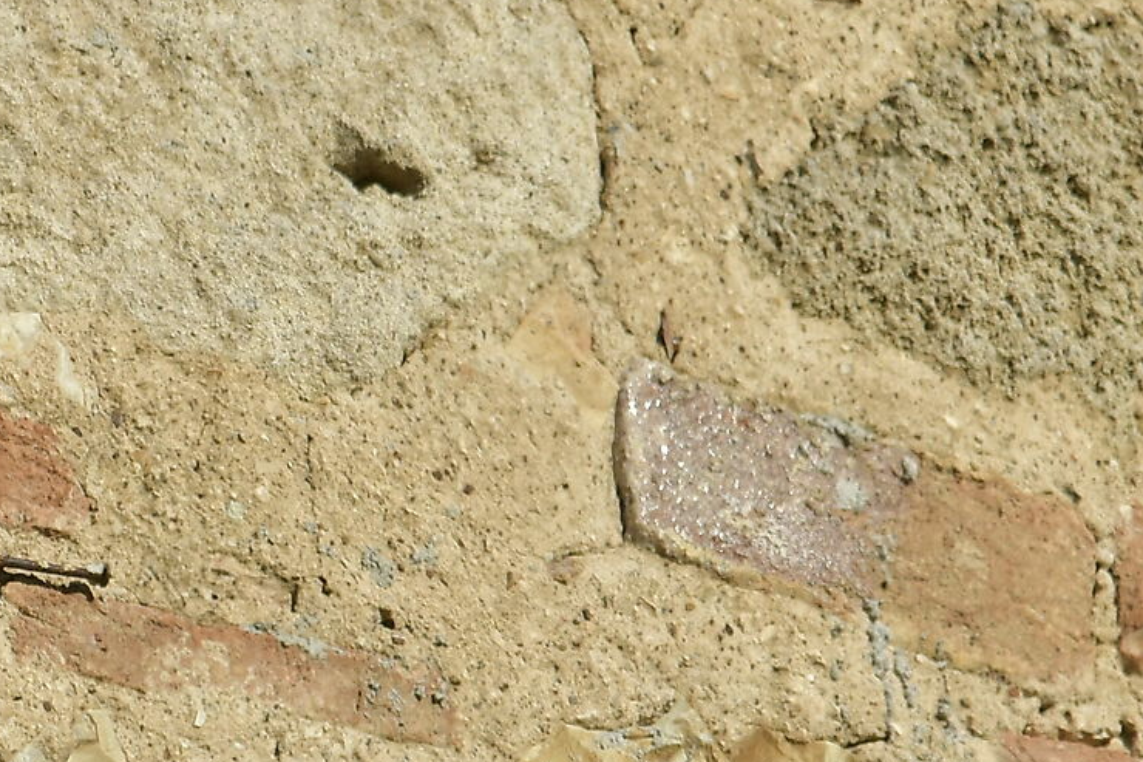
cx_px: -635
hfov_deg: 1.4
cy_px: 436
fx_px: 46342
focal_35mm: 1460
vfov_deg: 0.9
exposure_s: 1/800
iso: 250
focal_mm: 300
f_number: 9
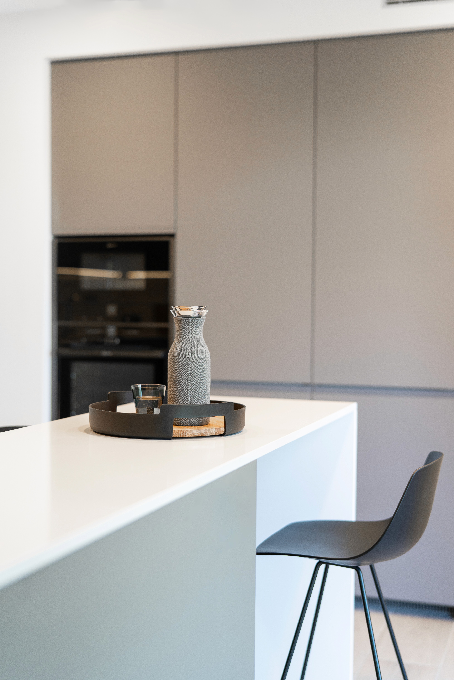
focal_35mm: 50
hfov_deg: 27.0
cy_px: 340
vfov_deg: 39.6
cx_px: 227
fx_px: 946
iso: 250
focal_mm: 50
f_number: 1.8
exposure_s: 1/200
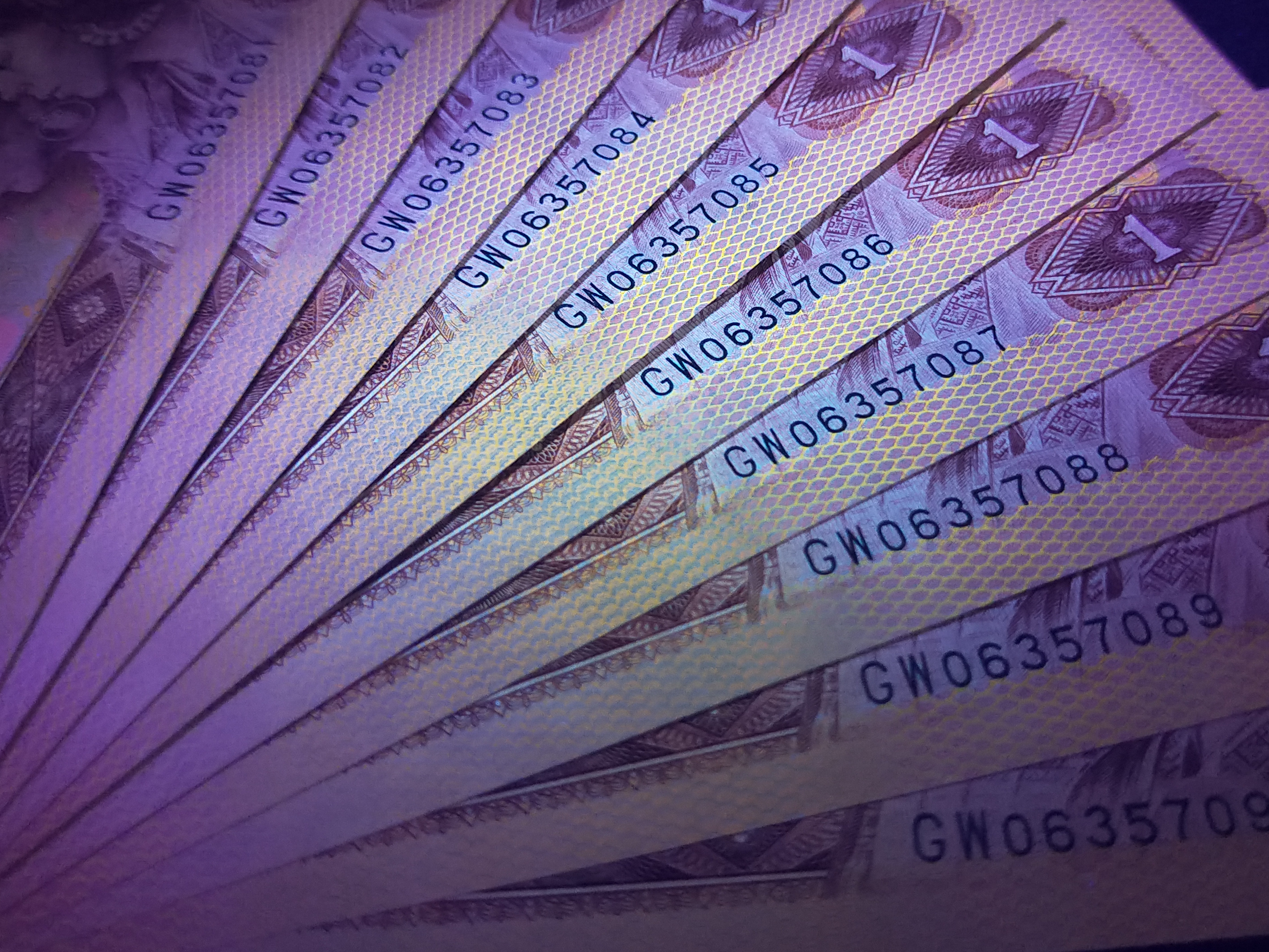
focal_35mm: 39
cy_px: 413
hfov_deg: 47.8
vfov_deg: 36.8
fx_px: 1430
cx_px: 713
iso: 800
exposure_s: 1/33
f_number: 1.7
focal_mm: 5.5
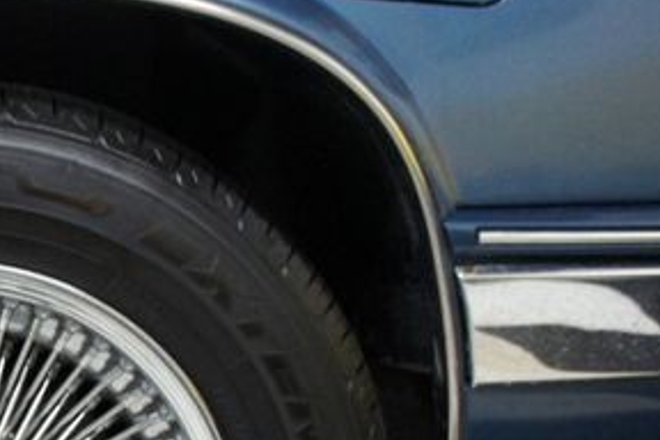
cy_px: 472
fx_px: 1100
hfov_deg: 30.1
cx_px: -57
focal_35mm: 60
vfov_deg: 21.6
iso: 1600
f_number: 3.5
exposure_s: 1/80
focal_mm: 18
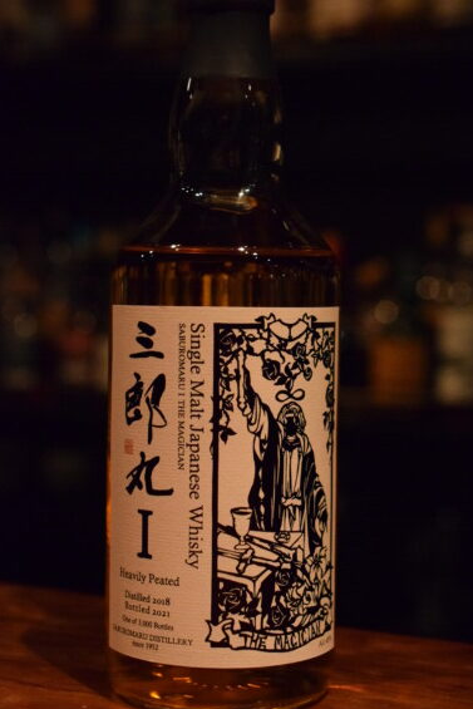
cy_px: 311
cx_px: 226
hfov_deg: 20.0
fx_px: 1339
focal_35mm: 68
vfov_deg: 29.6
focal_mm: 40
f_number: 5.6
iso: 6400
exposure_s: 1/125
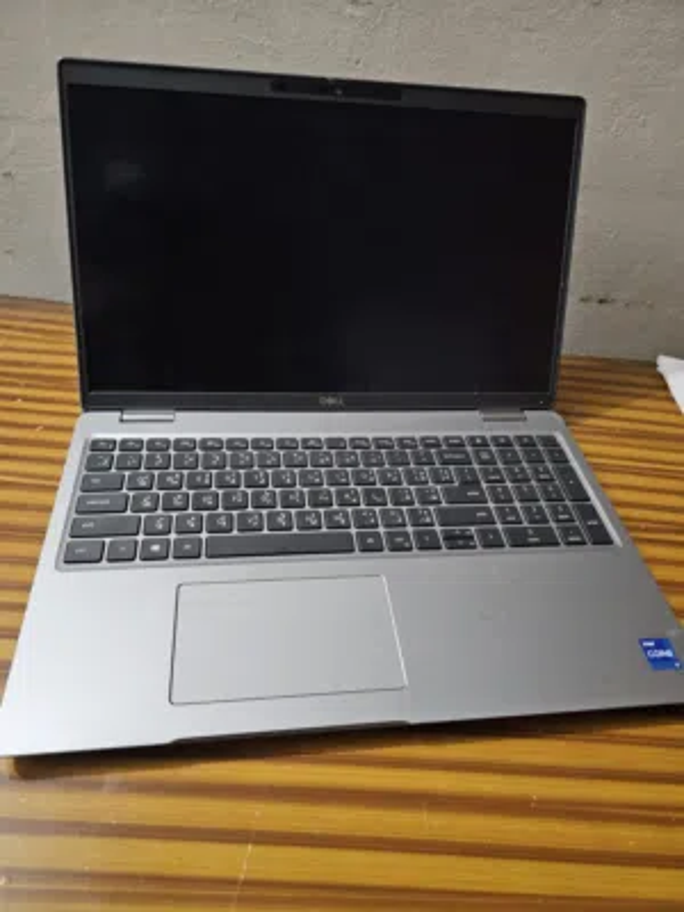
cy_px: 456
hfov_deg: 58.9
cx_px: 342
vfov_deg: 73.9
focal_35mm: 23
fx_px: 606
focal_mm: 6.3
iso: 1250
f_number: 1.7
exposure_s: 1/25
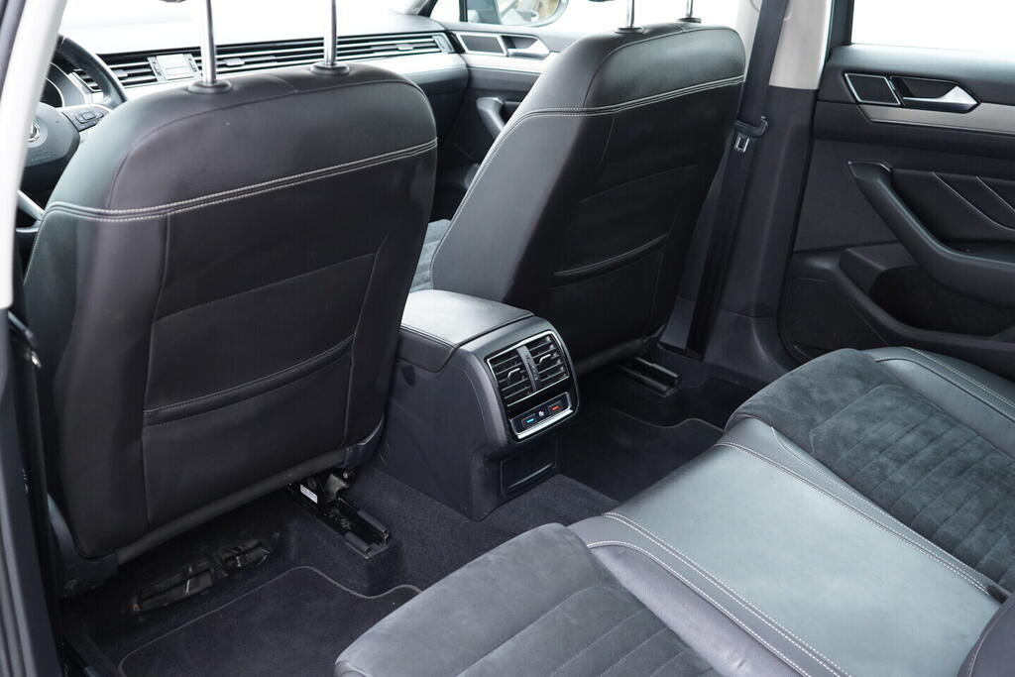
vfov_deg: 36.9
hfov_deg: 53.1
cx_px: 508
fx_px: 1015
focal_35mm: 36
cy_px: 338
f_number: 2.8
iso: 640
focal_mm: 24
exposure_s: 1/40
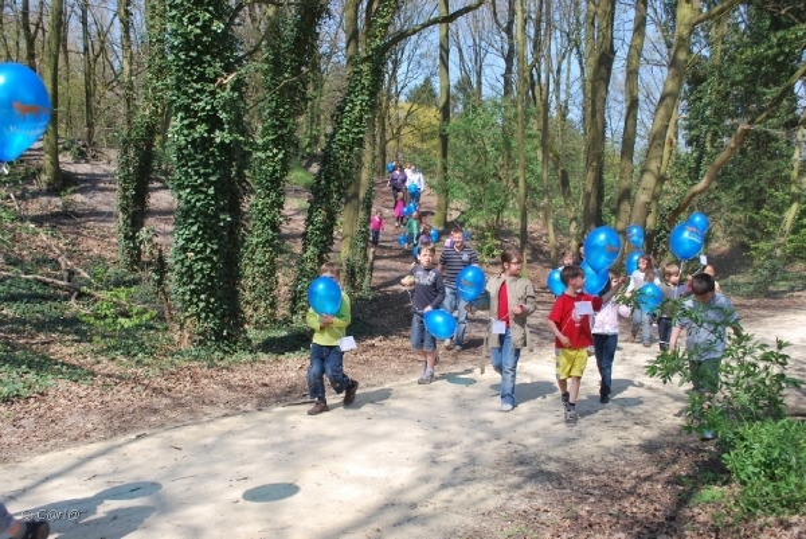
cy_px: 270
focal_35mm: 36
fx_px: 807
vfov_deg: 36.9
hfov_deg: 53.1
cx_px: 403
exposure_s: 1/160
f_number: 6.3
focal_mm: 24
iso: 100
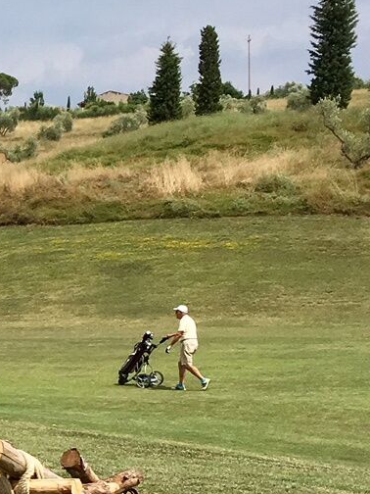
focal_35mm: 116
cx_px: -354
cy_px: 371
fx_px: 1653
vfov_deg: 16.9
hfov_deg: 11.6
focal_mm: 4.15
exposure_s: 1/2653
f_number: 2.2
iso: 25
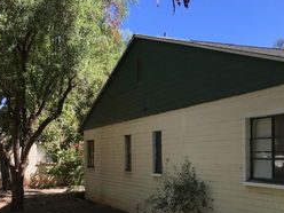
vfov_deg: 28.6
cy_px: 163
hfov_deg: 38.2
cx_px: 154
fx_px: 410
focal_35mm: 50
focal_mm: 4.15
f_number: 2.2
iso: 25
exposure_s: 1/739
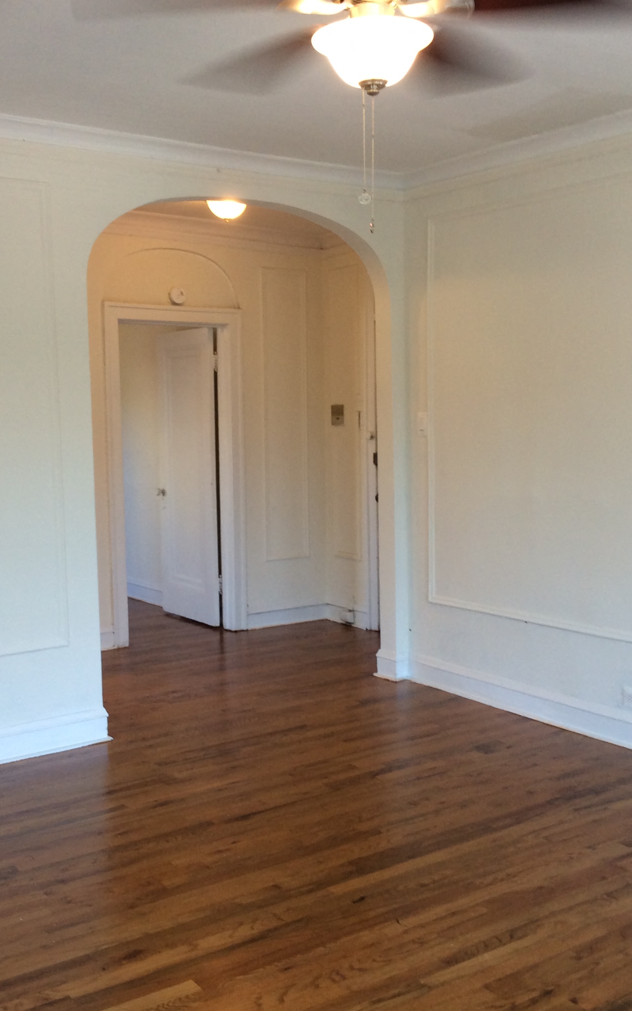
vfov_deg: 49.3
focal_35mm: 40
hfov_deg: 32.0
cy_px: 517
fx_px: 1102
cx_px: 289
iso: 40
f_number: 2.4
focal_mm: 3.3
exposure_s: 1/24
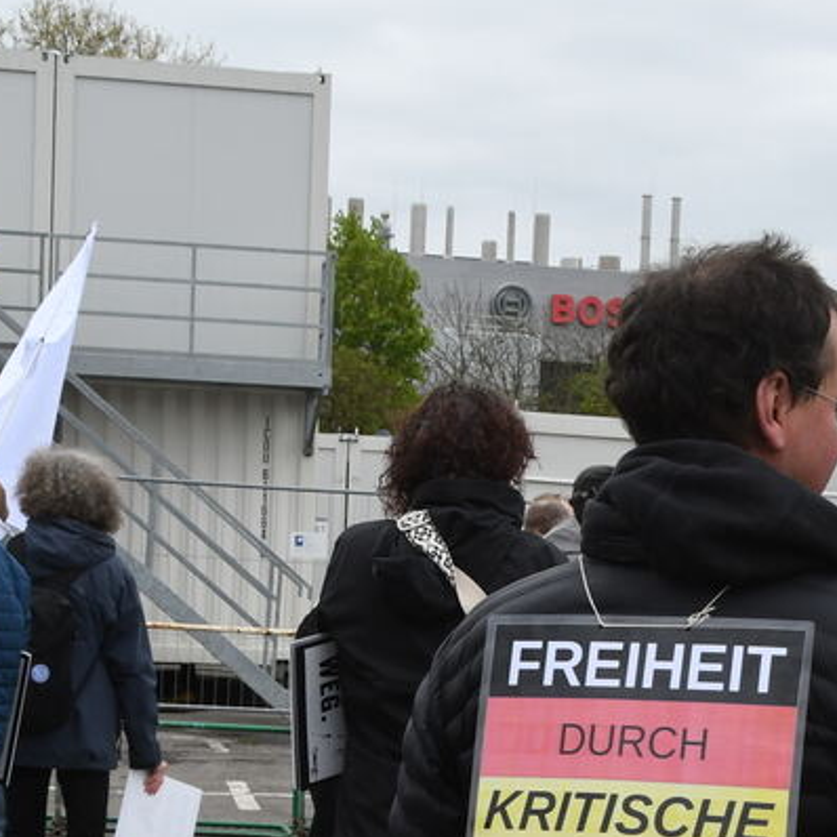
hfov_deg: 17.3
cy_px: 749
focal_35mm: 100
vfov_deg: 17.2
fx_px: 2736
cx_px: 658
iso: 640
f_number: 13
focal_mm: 26
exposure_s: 1/250
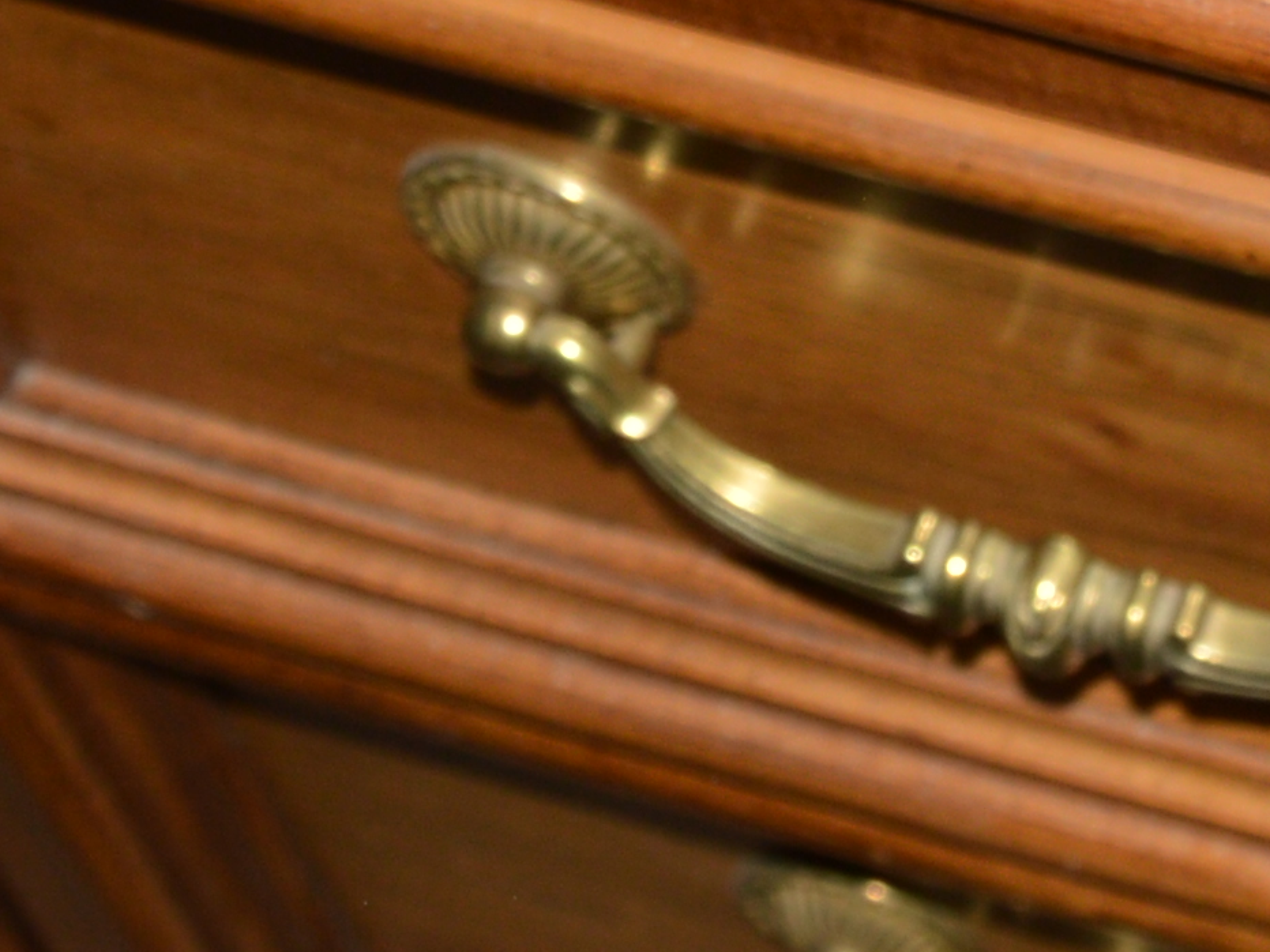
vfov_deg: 7.6
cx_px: 1954
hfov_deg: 10.3
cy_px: -1079
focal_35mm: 186
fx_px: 6824
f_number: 5.6
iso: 100
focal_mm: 20
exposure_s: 1/160
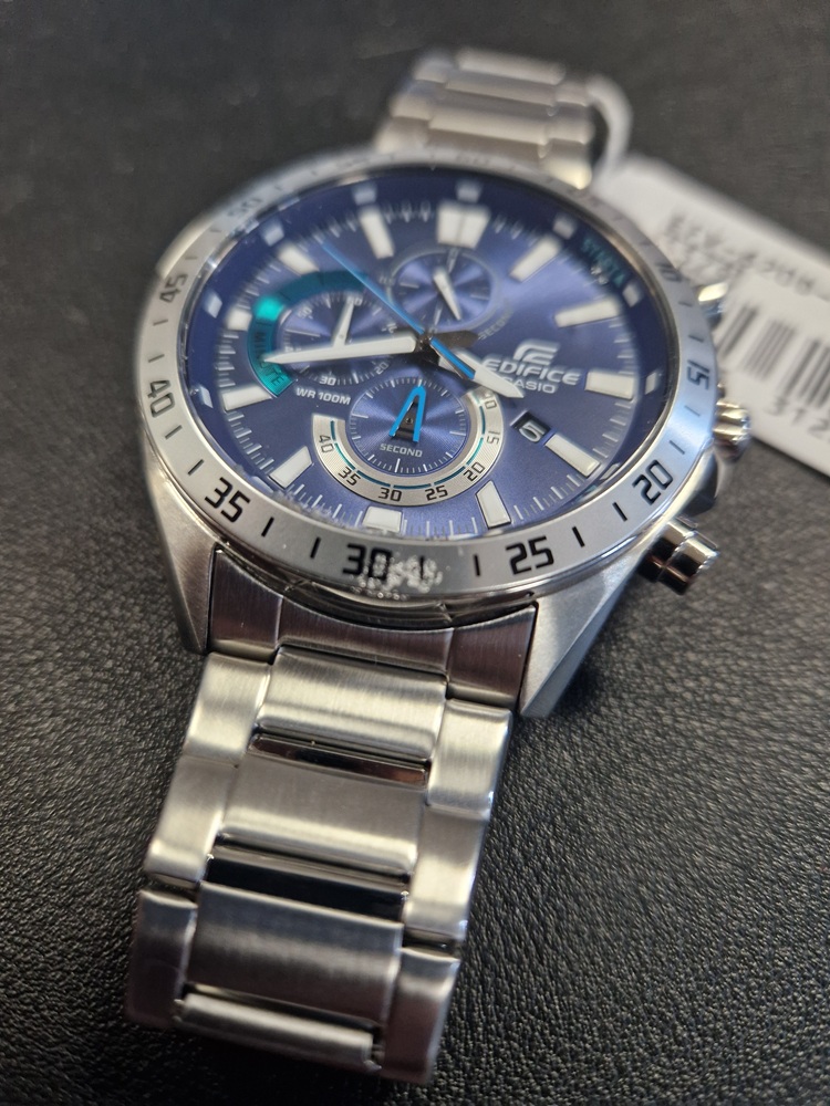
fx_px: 735
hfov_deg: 58.9
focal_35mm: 23
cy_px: 553
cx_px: 415
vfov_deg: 73.9
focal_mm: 5.4
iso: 320
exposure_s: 1/100
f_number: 1.8
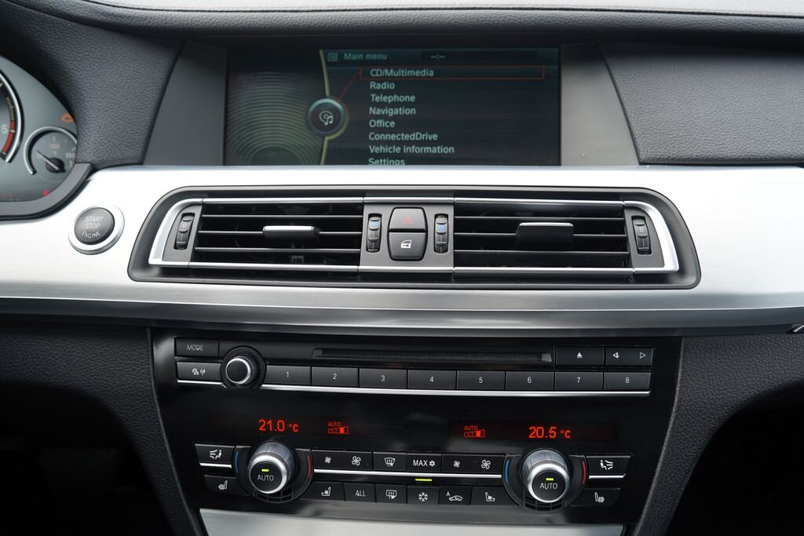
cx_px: 402
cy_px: 268
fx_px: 648
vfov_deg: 45.0
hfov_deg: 63.7
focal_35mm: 29
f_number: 4
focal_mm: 29
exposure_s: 1/80
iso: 100
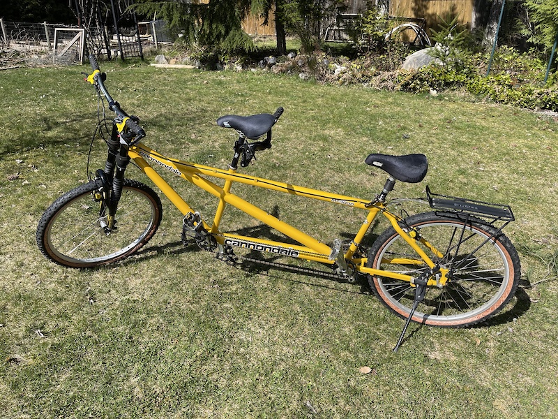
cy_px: 210
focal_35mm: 26
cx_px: 279
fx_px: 419
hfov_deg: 67.3
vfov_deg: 53.1
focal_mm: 5.1
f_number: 1.6
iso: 32
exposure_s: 1/2288
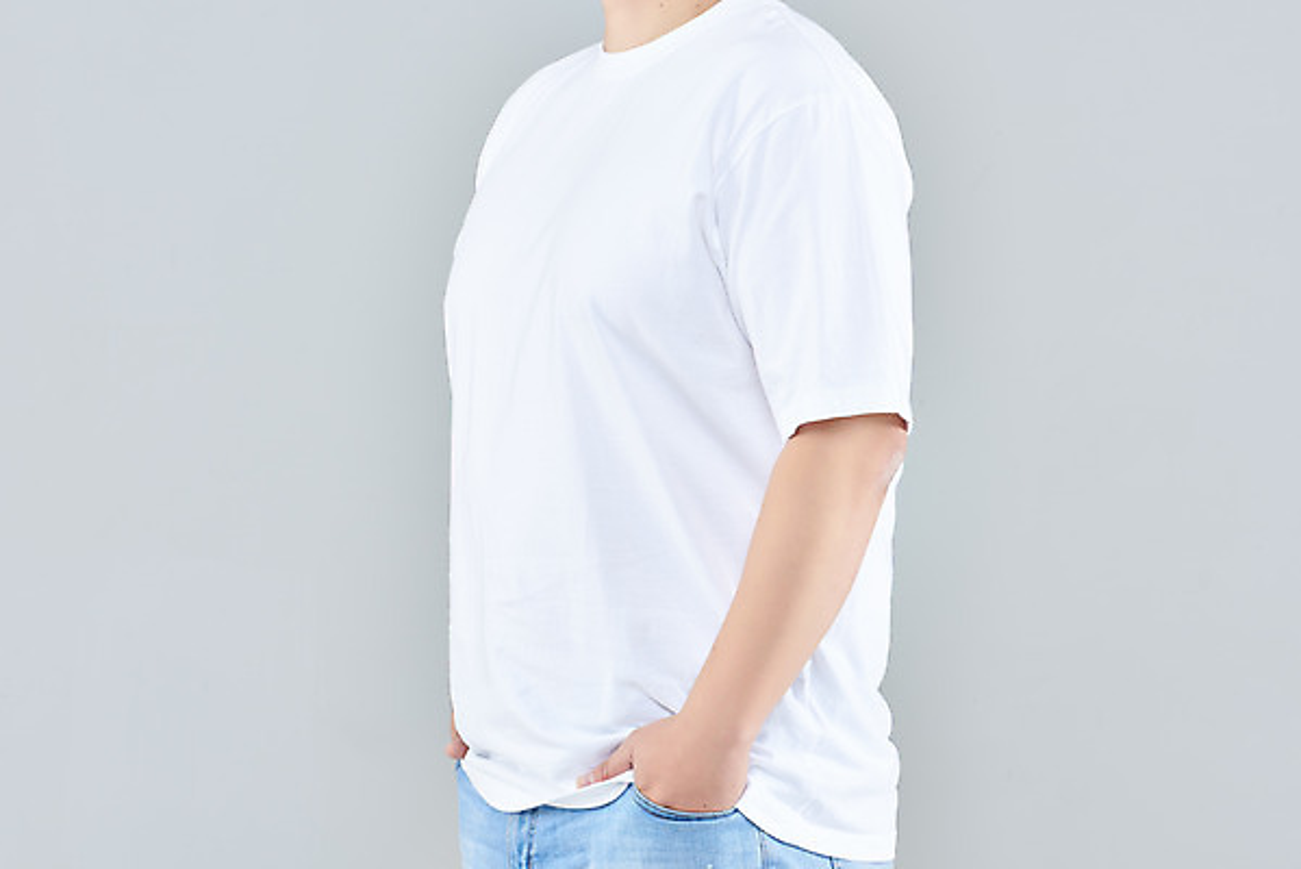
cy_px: 434
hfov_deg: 16.8
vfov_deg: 11.2
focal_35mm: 122
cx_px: 650
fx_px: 4411
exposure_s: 1/125
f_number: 16
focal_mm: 122
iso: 100
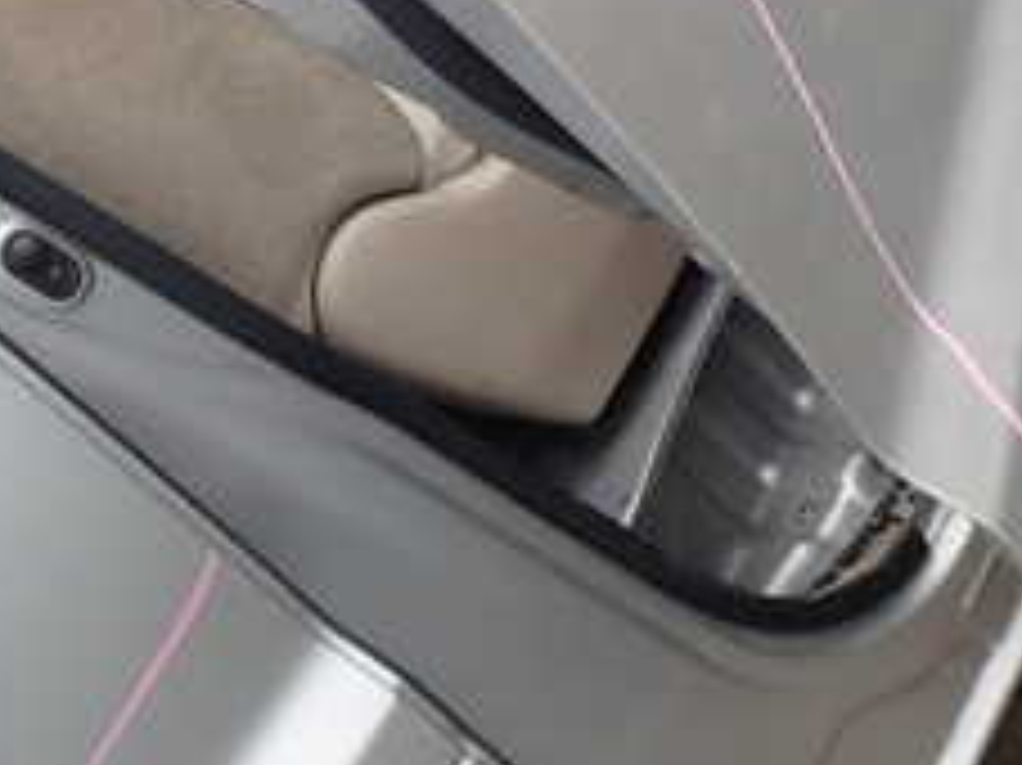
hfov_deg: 29.4
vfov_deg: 21.6
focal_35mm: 66
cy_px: 50
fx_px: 1948
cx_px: 500
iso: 100
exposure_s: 1/160
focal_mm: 4.5
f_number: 2.8
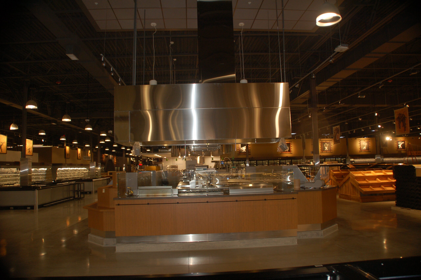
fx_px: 315
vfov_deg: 47.8
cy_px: 140
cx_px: 210
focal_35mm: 27
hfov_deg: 67.4
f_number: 3.5
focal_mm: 18
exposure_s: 1/60
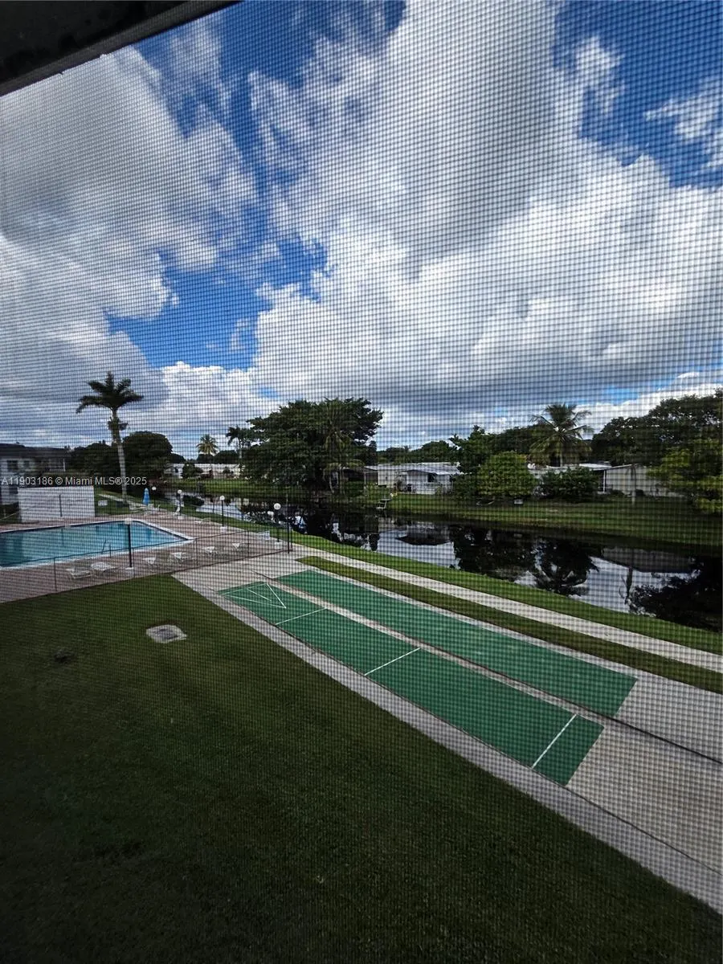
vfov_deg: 106.2
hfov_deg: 89.9
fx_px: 362
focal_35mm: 13
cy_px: 482
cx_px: 362
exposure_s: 1/2000
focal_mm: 2.2
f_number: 2.2
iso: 64
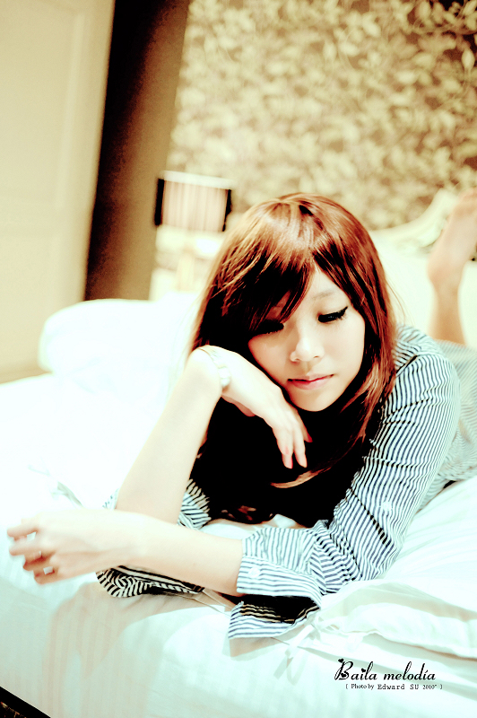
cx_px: 238
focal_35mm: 35
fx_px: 697
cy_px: 359
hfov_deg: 37.8
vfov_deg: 54.5
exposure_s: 1/30
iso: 4000
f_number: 2
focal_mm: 35
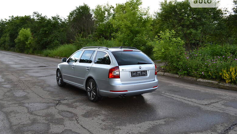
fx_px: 201
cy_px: 72
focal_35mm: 32
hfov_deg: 61.0
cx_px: 117
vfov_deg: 36.7
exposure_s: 1/125
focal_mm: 20
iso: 200
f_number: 5.6
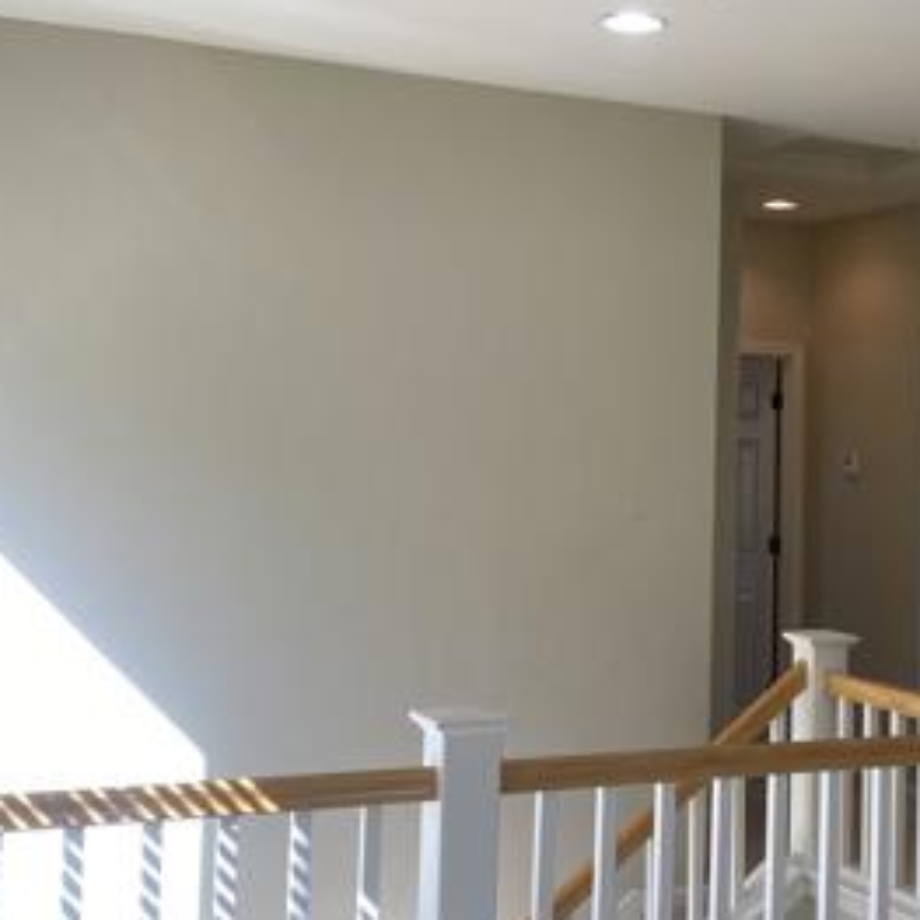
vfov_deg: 30.5
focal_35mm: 56
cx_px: 703
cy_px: 381
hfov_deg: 30.0
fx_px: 1684
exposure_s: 1/129
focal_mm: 4.25
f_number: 1.8
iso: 32
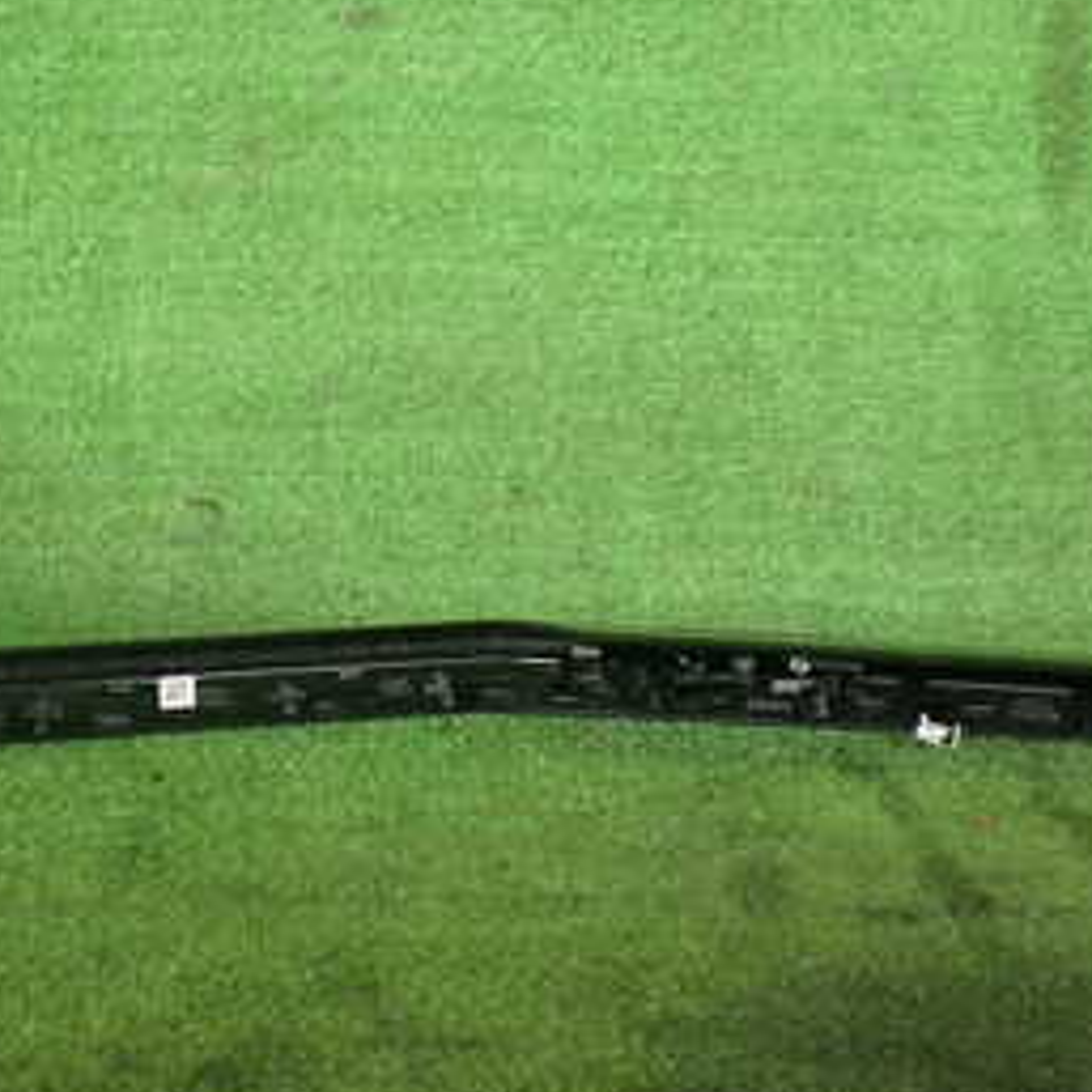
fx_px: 2213
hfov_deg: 27.7
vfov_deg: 27.7
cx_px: 527
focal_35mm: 62
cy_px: 446
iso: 200
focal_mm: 5.4
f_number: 2.3
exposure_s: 1/50
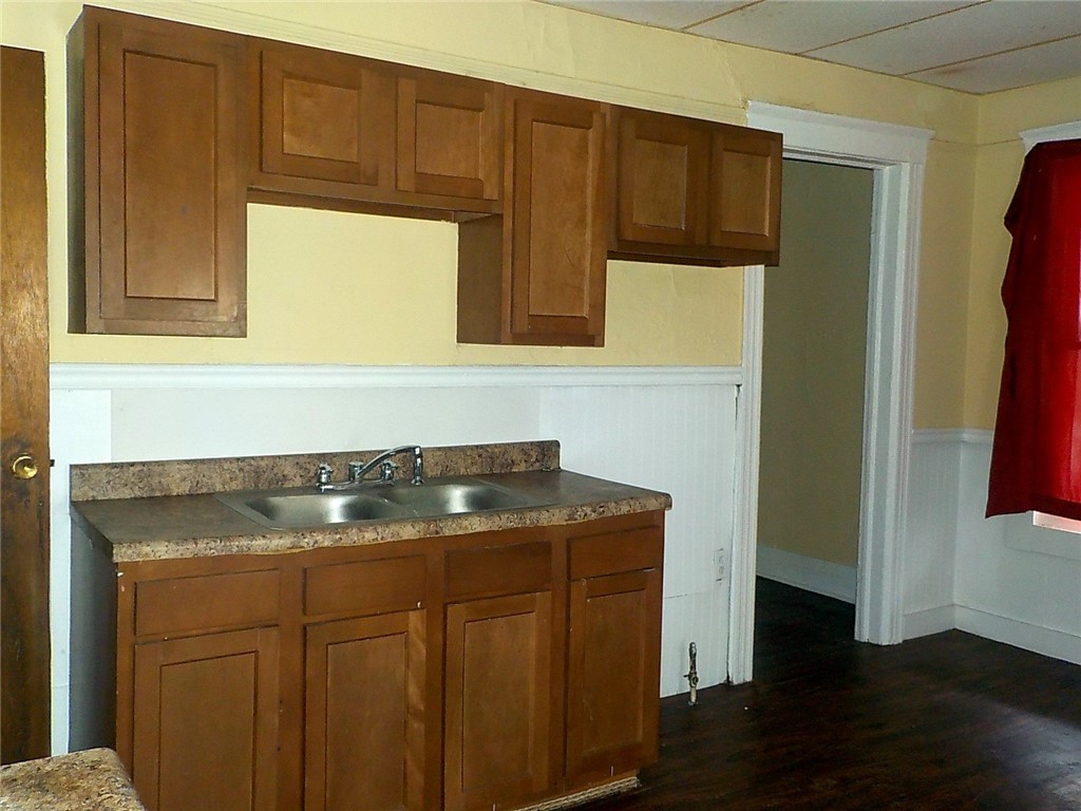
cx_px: 540
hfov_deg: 60.0
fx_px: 937
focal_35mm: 30
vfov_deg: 46.8
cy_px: 406
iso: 220
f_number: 3.3
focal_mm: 4.1
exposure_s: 1/30
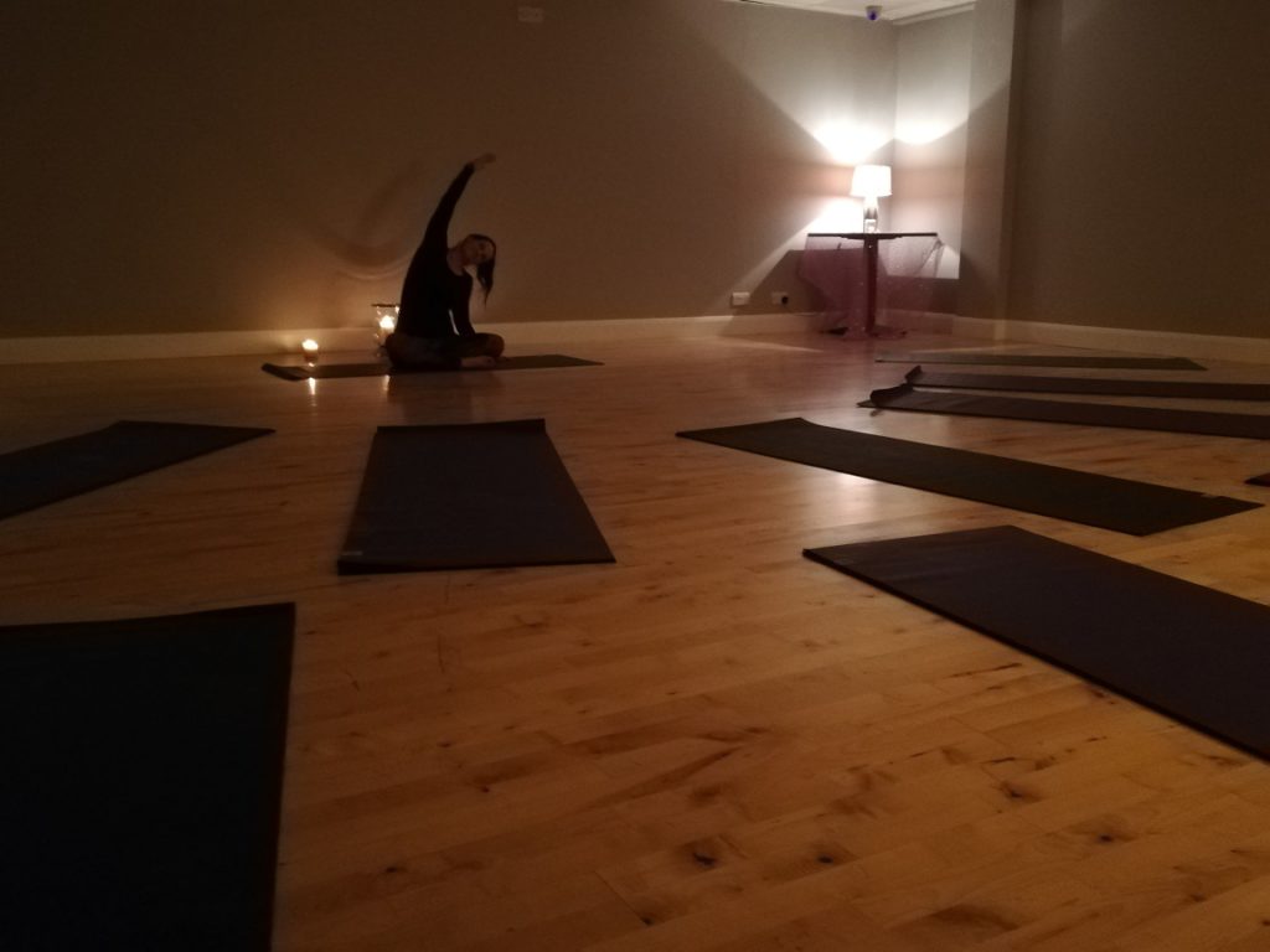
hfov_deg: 56.8
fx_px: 1174
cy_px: 476
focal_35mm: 32
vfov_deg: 44.2
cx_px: 635
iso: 1250
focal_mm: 3.81
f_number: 2.2
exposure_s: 1/16.7
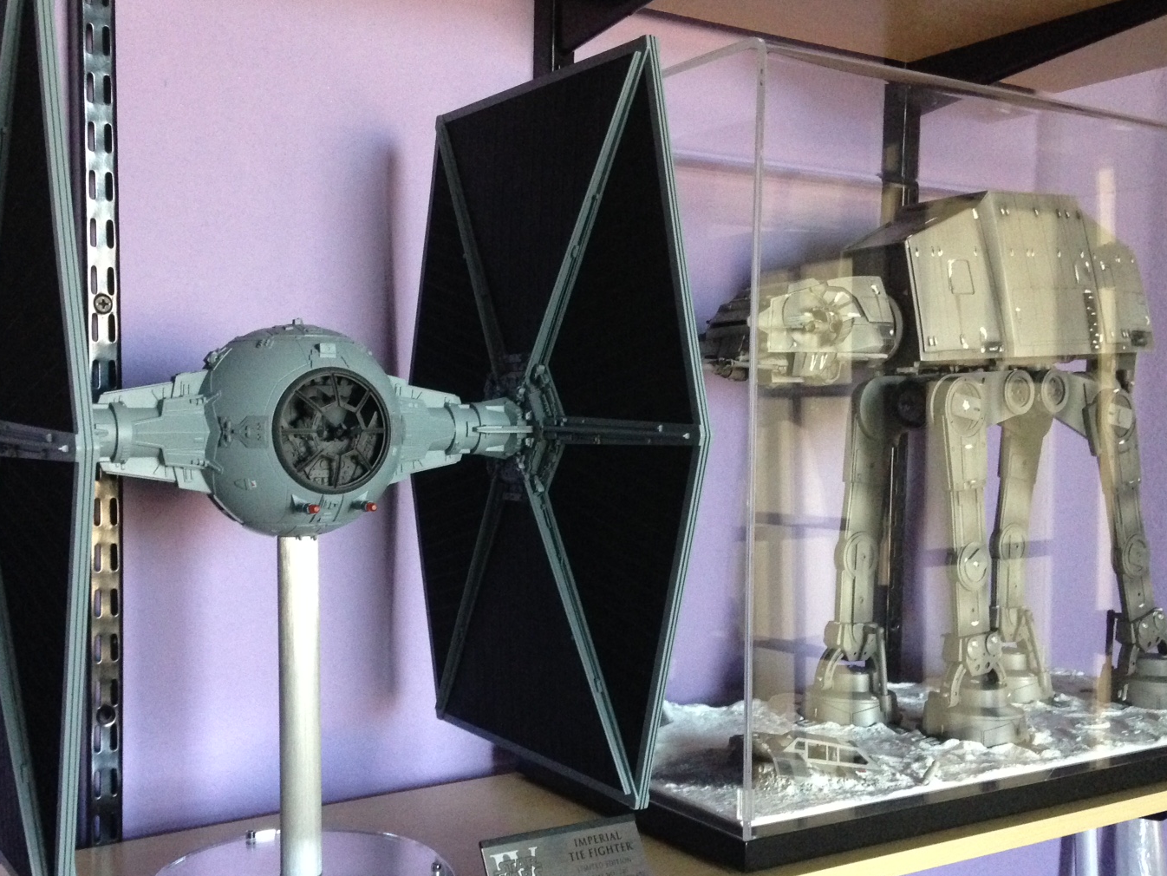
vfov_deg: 35.9
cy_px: 489
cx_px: 492
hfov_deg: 46.6
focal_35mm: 40
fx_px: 1349
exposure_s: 1/15
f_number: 2.4
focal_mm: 4.12
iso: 400
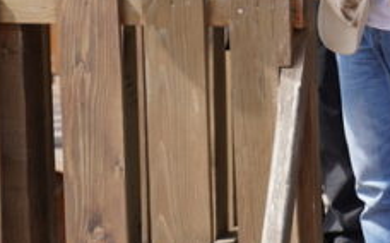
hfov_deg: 6.1
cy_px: -66
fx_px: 3653
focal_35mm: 344
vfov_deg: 3.8
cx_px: 422
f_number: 2.8
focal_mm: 75
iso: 100
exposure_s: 1/800
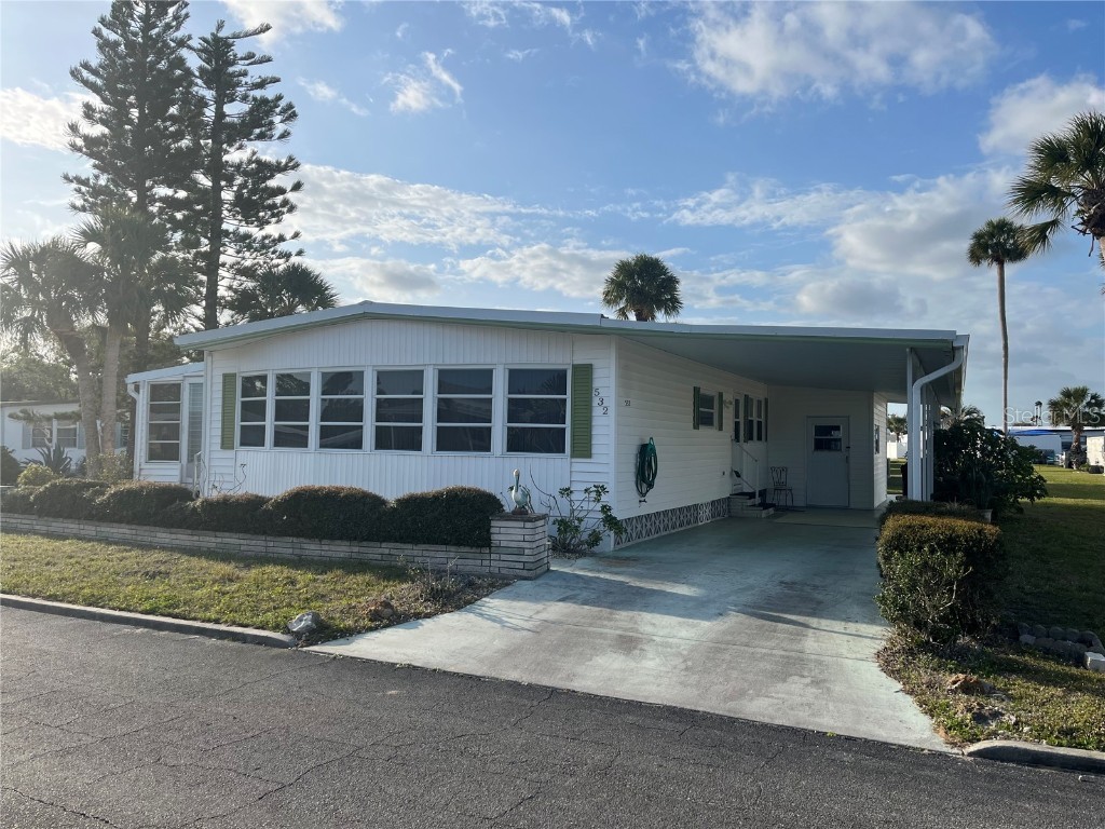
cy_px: 414
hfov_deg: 67.3
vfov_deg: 53.1
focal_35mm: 26
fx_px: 830
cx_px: 552
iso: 50
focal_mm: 5.1
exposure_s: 1/3745
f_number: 1.6
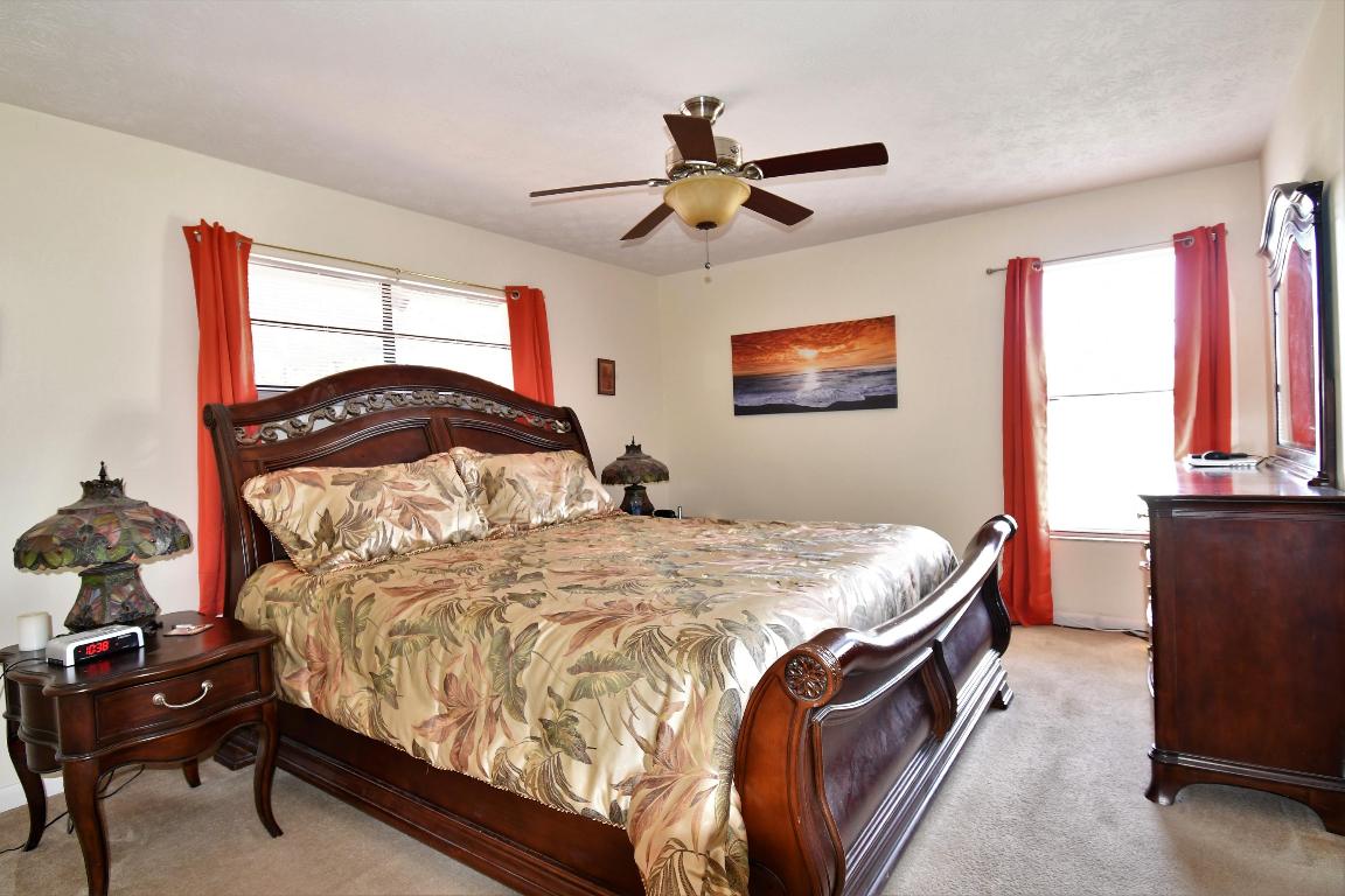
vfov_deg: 73.7
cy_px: 448
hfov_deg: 96.7
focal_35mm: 16
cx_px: 672
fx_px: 598
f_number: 5.6
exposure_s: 1/10
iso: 720
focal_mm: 11
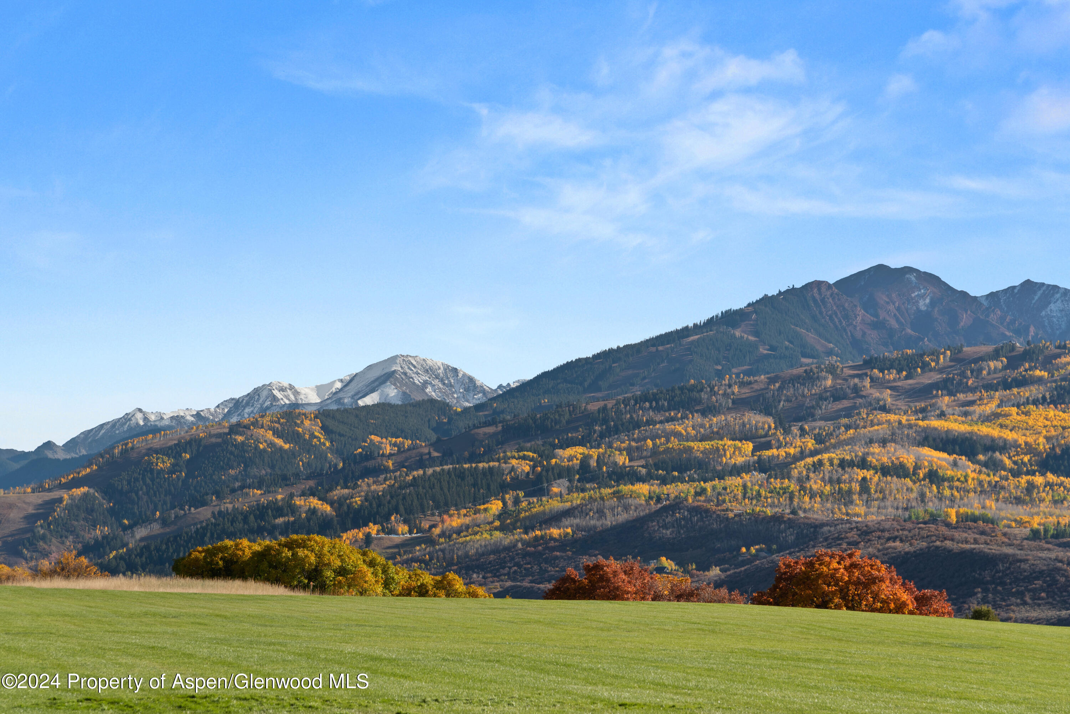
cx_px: 535
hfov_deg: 17.1
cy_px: 357
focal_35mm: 120
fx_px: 3567
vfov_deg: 11.4
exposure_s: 1/500
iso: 100
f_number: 7.1
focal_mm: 120
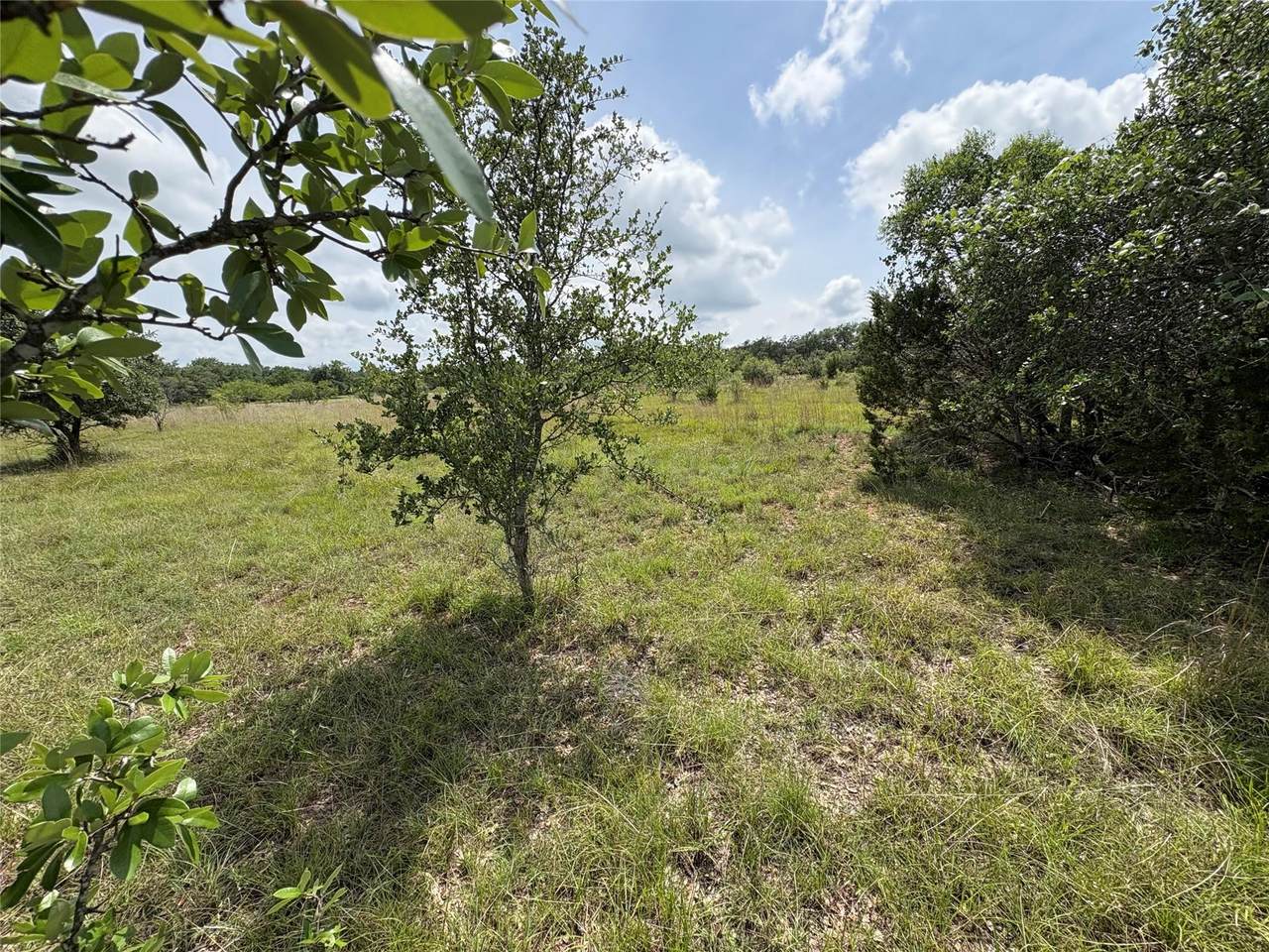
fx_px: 513
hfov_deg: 102.1
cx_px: 634
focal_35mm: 14
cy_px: 476
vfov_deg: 85.7
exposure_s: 1/1709
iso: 50
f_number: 2.2
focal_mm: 2.22
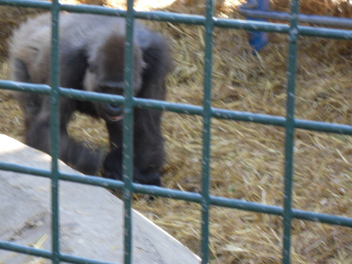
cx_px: 123
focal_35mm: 166
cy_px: 95
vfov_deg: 8.9
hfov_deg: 11.9
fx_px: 1688
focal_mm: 18.9
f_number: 5.6
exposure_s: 1/22
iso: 200
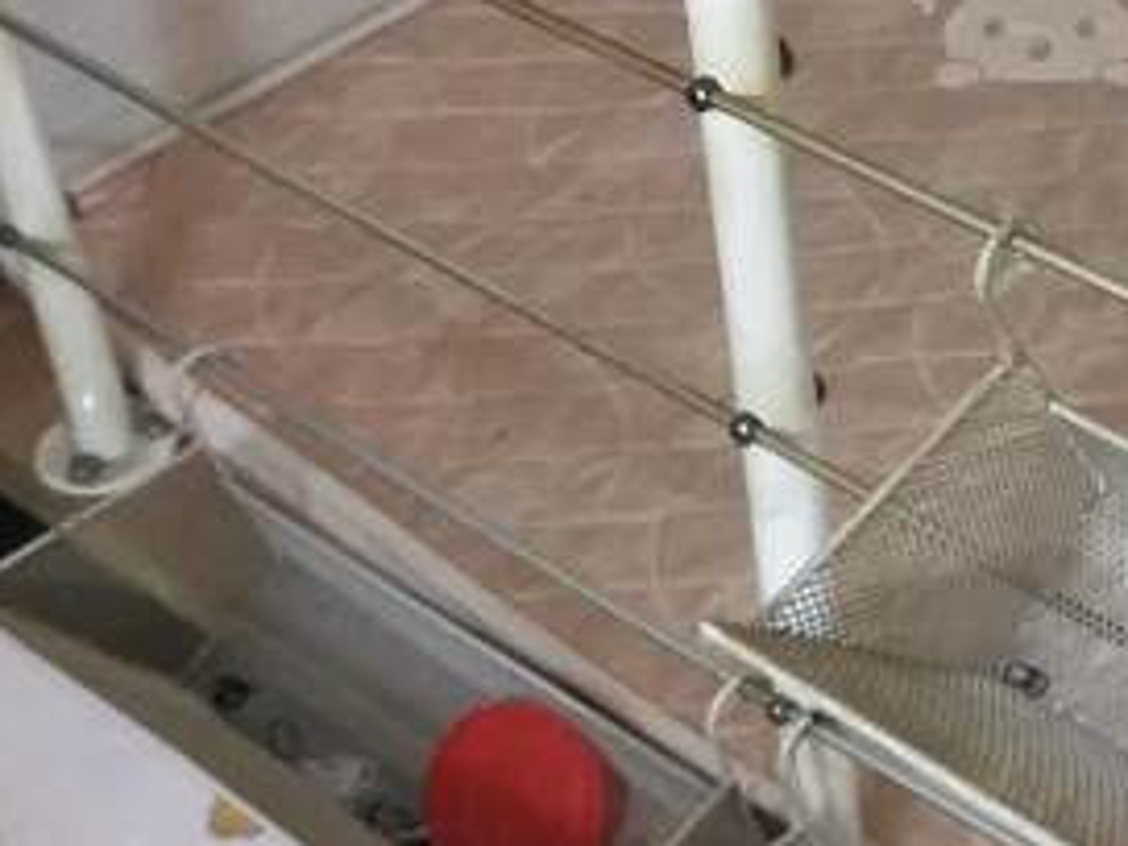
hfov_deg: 19.9
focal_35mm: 94
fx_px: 3063
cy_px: -25
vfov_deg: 15.4
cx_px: 1244
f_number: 1.7
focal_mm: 5.5
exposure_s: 1/33
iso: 241
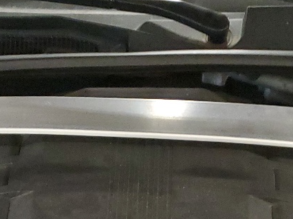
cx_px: 154
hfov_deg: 19.6
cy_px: 418
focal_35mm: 100
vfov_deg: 13.1
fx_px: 846
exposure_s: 1/15
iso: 474
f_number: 1.5
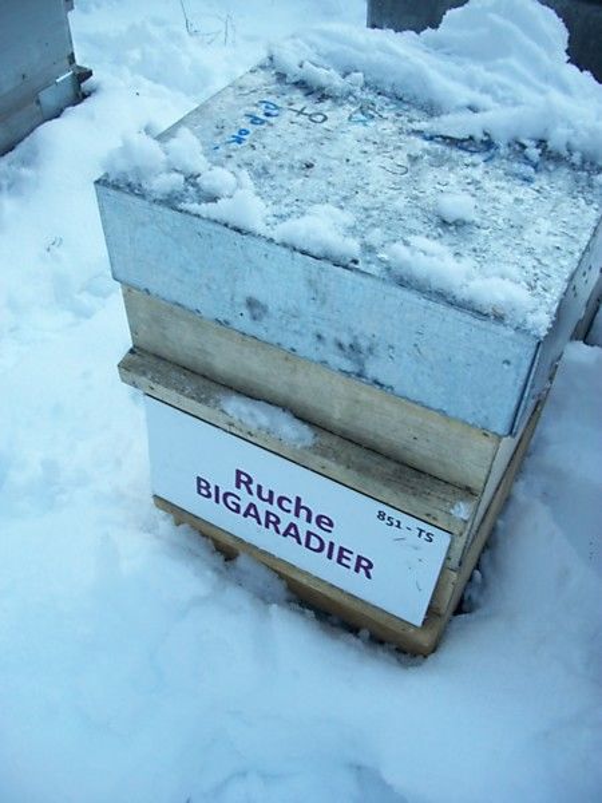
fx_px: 742
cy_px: 402
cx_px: 301
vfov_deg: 56.8
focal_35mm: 32
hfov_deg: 44.2
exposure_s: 1/100
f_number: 2.9
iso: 80
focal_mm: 5.7
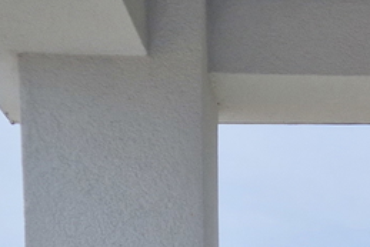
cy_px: 554
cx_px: 383
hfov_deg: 15.1
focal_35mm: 133
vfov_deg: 9.4
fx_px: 1368
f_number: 1.8
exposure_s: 1/2344
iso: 50
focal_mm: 5.4
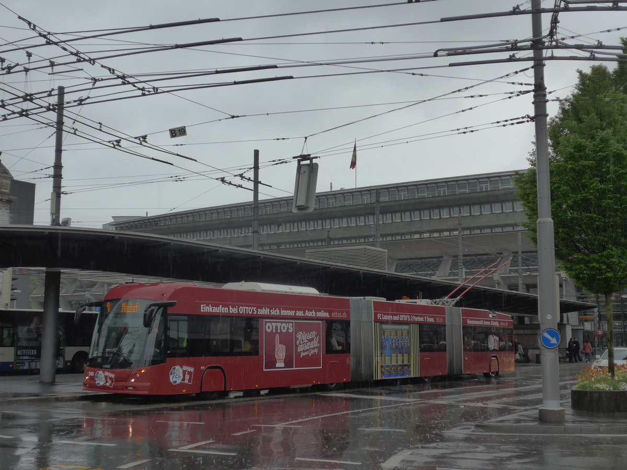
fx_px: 833
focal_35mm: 46
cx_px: 314
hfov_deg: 41.2
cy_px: 235
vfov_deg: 31.5
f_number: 3
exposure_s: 1/400
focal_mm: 9.5
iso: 160
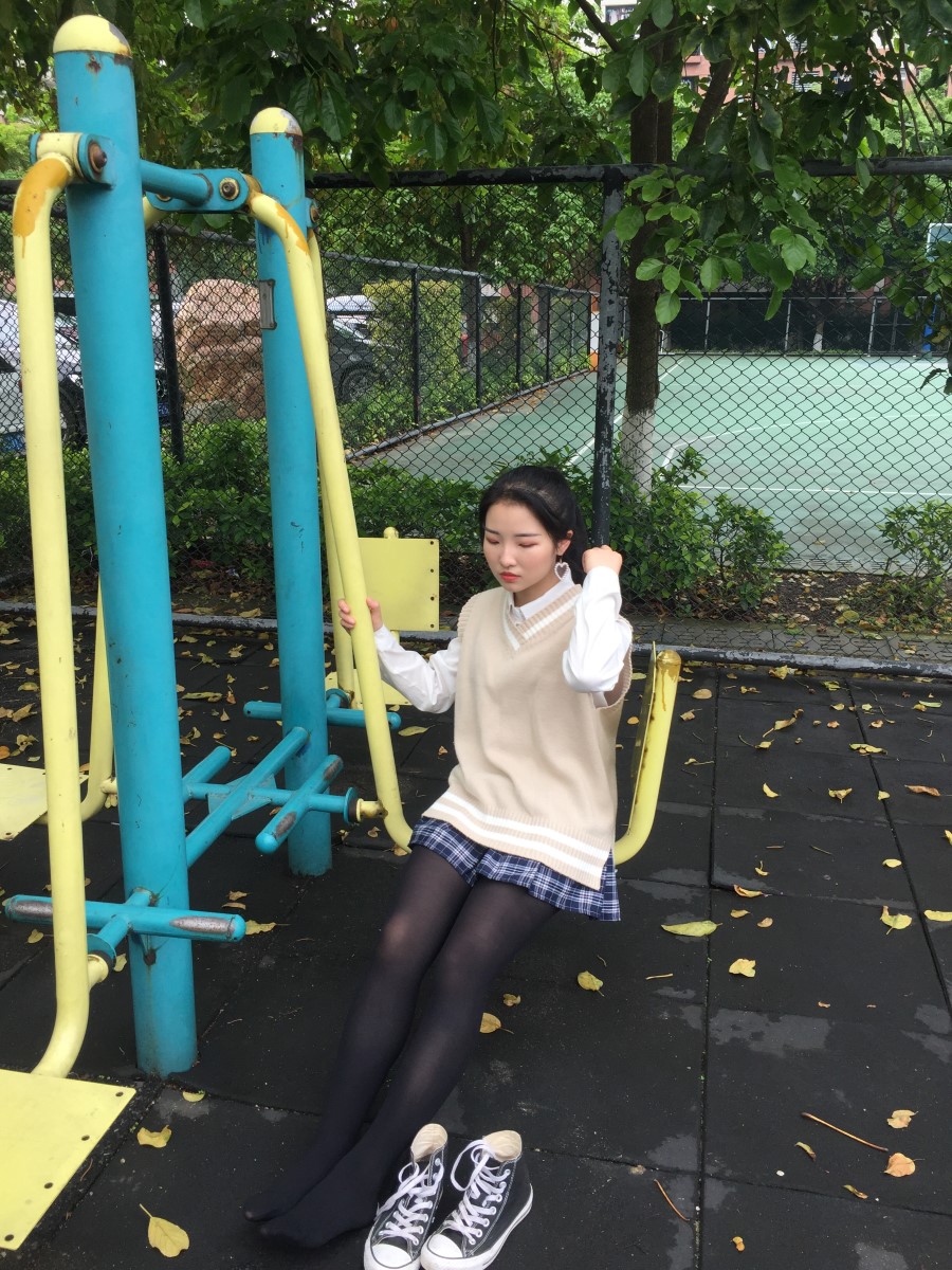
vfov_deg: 61.7
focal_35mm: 29
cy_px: 635
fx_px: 1063
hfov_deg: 48.2
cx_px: 476
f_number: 2.2
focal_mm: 4.15
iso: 32
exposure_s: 1/391
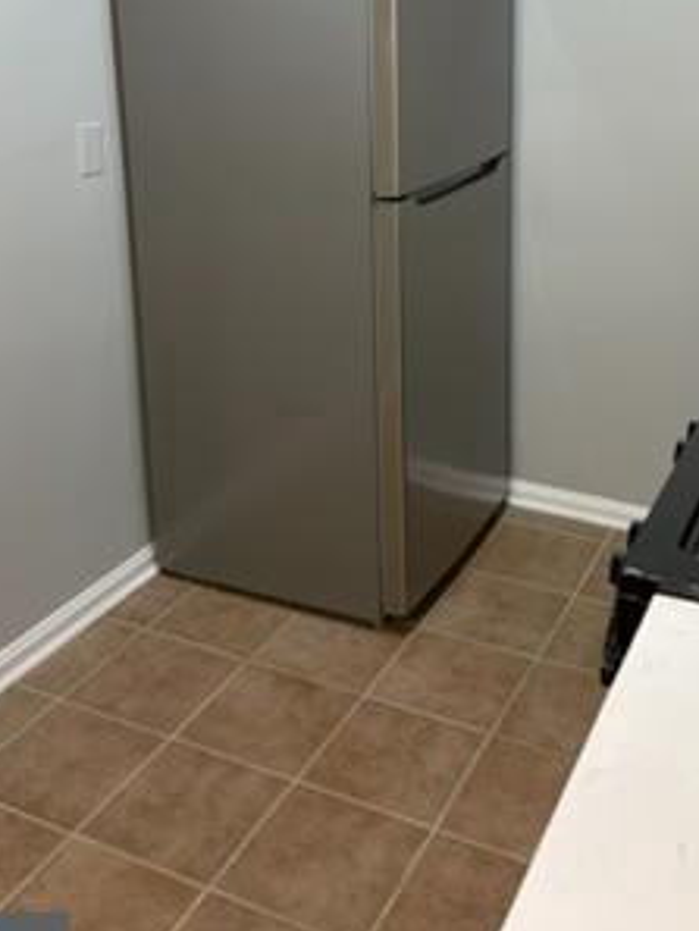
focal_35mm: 42
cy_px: 241
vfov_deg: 43.5
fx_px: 1130
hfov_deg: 34.3
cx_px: 389
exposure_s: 1/60
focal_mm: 5.96
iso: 160
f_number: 1.6
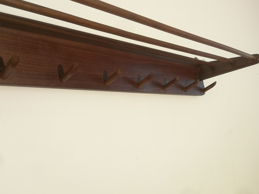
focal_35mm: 33
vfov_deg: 42.9
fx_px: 247
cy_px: 97
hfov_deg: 55.4
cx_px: 130
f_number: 2.2
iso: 125
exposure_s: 1/50
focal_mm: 3.95
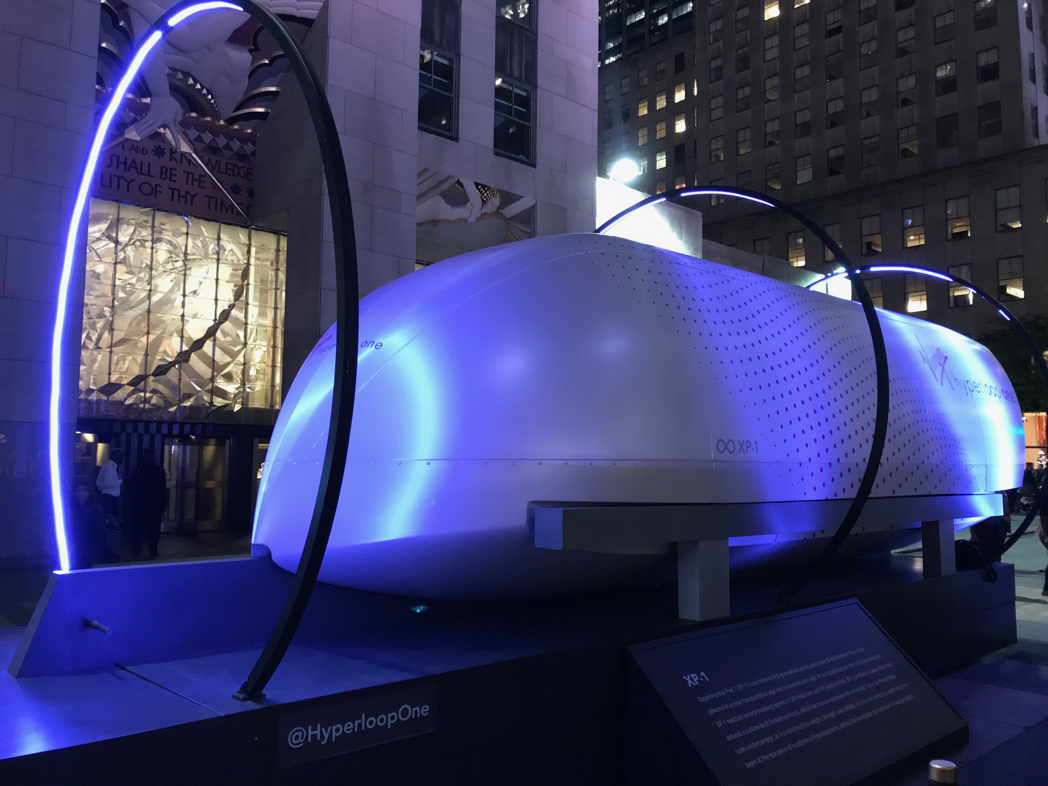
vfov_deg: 49.7
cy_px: 393
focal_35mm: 28
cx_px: 524
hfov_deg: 63.4
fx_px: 848
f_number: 1.8
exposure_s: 1/20
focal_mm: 3.99
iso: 200
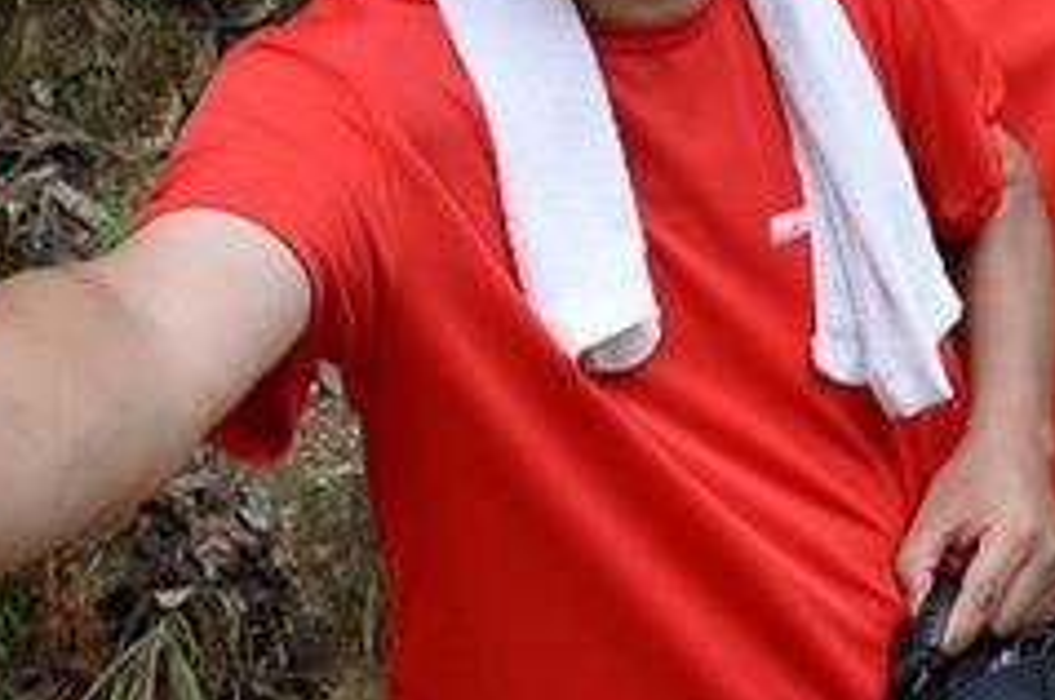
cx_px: 1115
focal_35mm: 89
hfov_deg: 21.9
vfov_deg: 14.5
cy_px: -259
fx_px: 2605
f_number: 6.3
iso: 500
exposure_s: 1/800
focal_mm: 24
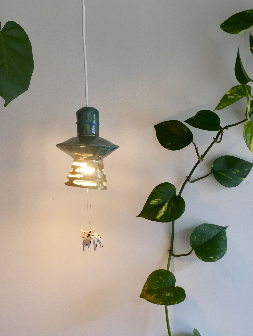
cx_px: 58
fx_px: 477
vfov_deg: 38.8
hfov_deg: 29.2
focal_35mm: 49
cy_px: 137
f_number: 5.6
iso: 1000
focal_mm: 15
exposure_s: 1/60
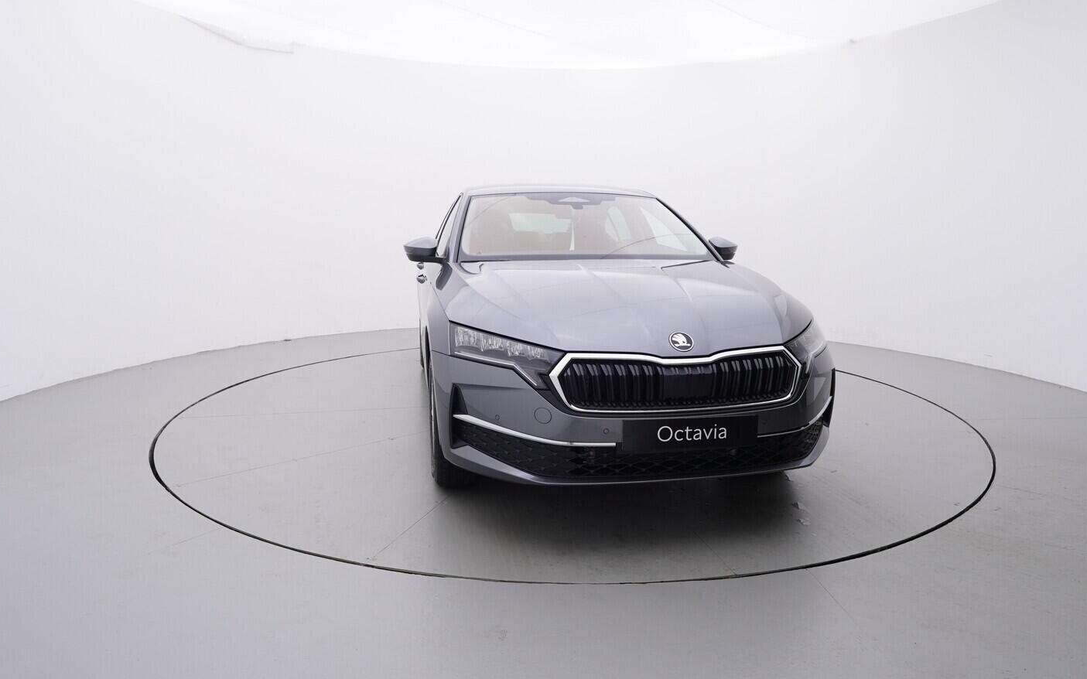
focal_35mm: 24
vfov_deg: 52.0
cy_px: 334
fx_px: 697
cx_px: 545
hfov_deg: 75.9
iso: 200
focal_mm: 15
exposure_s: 1/80
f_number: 5
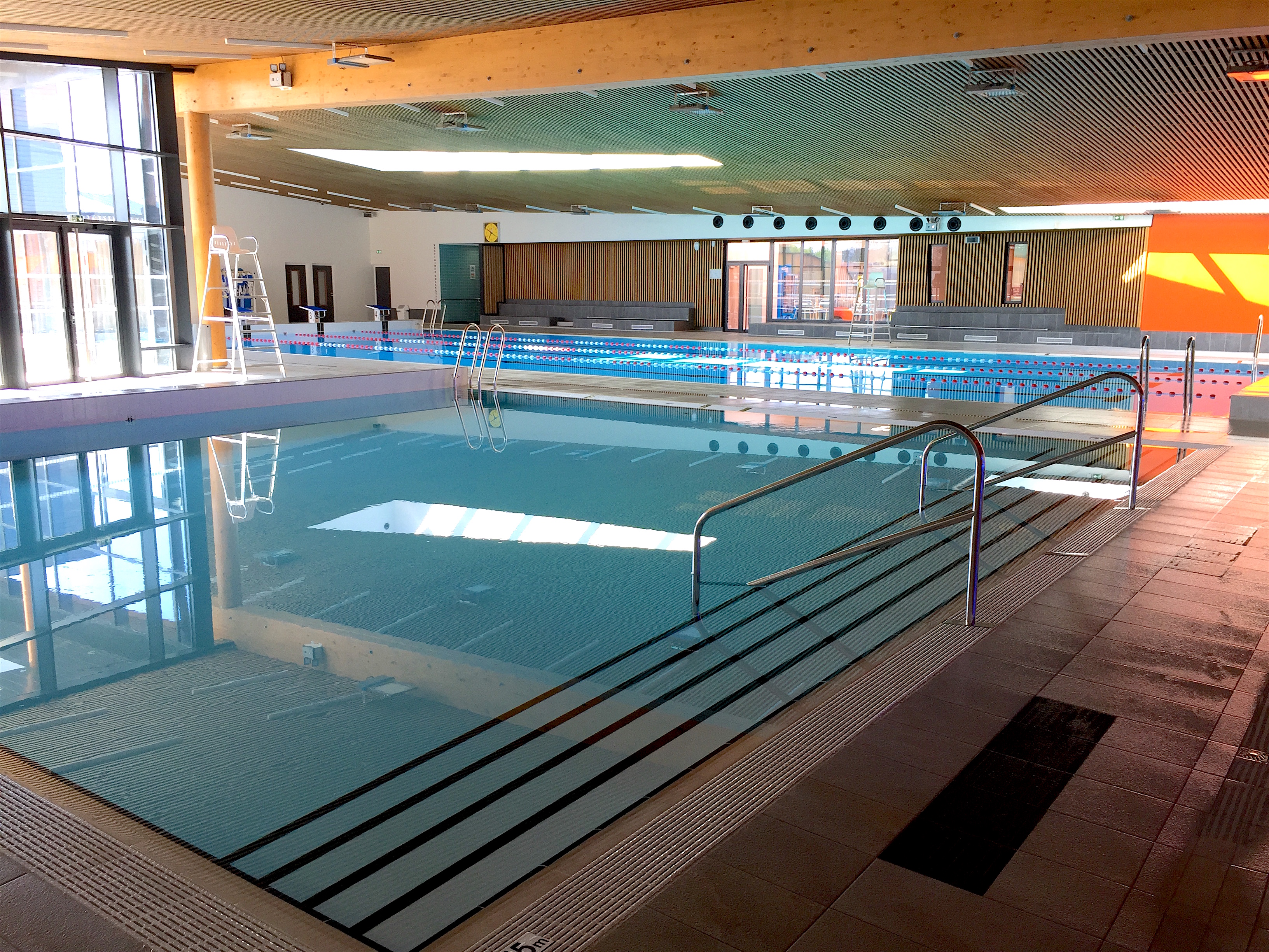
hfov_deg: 61.7
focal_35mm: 29
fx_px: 1063
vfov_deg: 48.2
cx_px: 634
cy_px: 476
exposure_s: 1/100
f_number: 2.2
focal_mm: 4.15
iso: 40
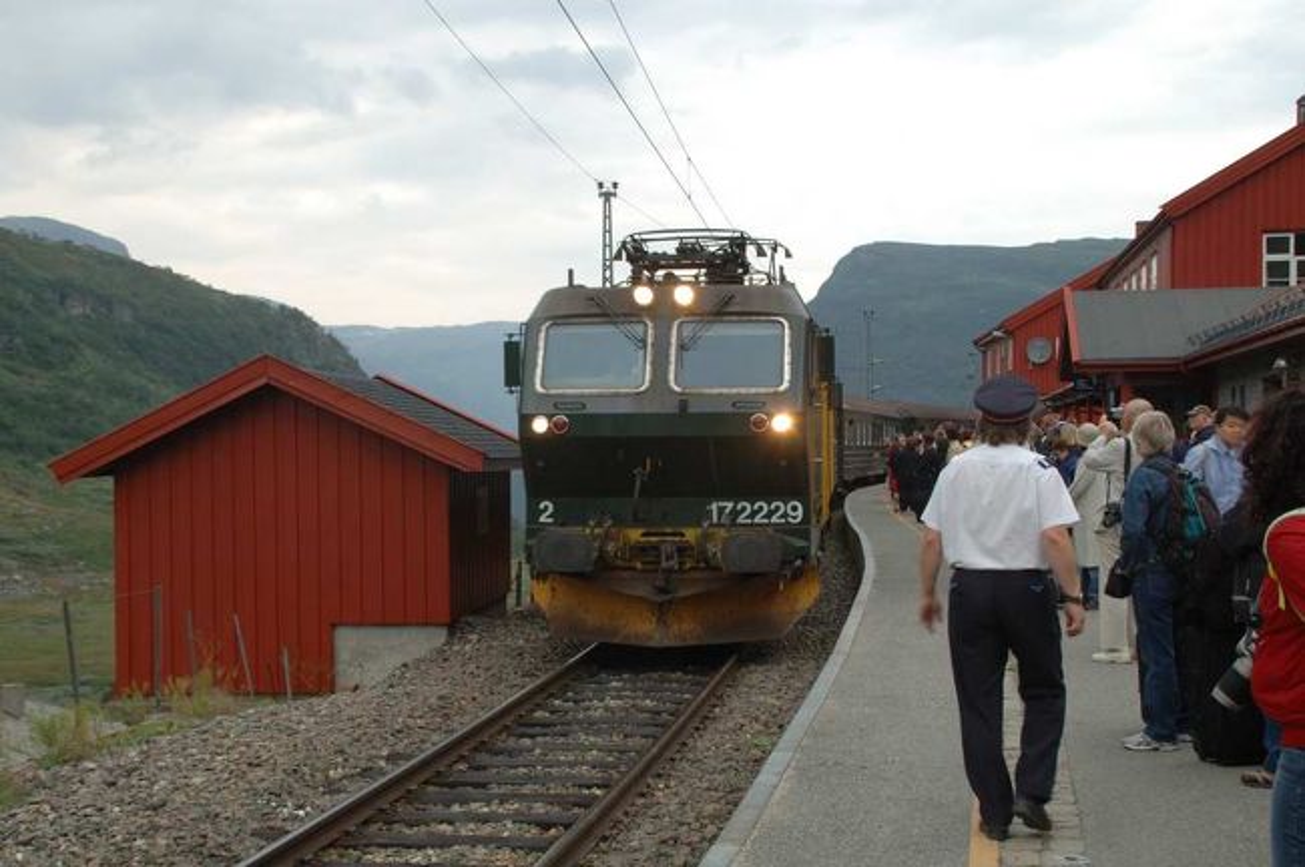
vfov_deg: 28.0
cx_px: 652
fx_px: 1738
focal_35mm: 48
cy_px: 434
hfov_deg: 41.2
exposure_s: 1/60
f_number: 11
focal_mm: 32
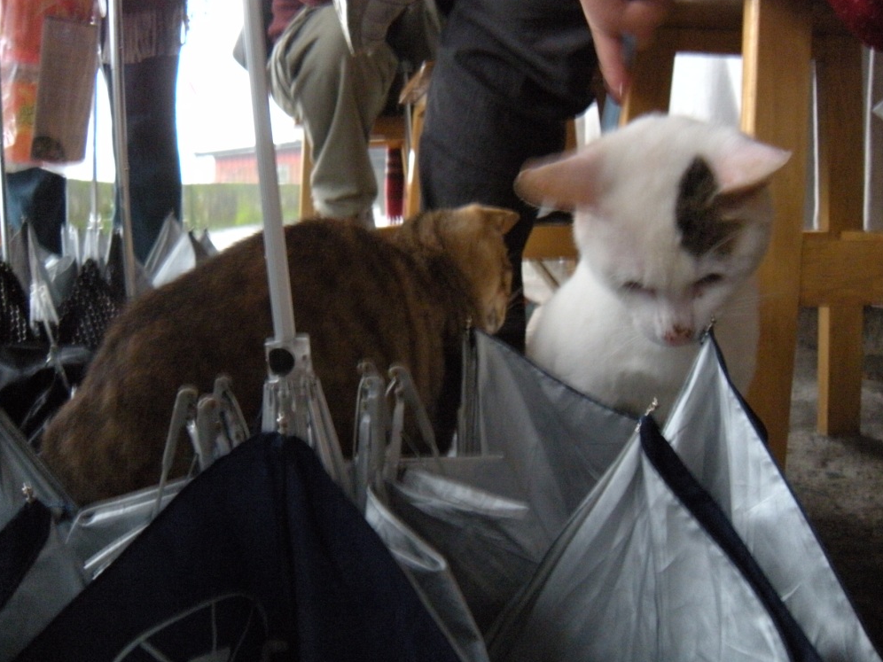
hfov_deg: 51.4
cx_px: 448
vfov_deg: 39.7
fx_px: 918
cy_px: 338
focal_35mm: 36
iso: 400
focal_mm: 5.9
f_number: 3.8
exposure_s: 1/17.4
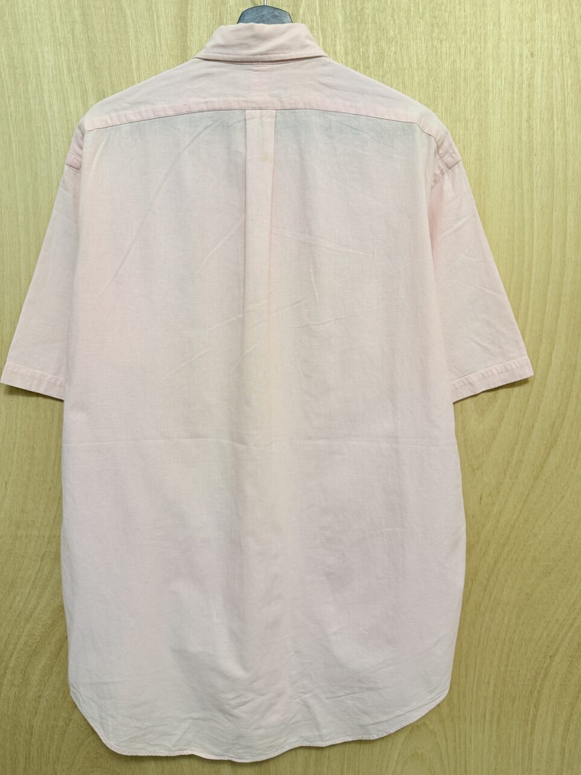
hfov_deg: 54.9
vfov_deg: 69.4
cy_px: 377
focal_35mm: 25
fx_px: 559
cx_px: 283
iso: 160
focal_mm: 6.76
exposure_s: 1/60
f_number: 1.78
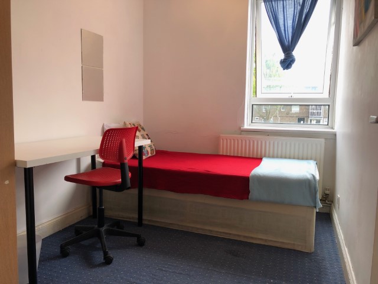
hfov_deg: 63.4
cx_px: 189
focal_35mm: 28
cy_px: 142
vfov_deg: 49.7
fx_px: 306
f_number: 1.8
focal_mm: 3.99
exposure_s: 1/100
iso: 32
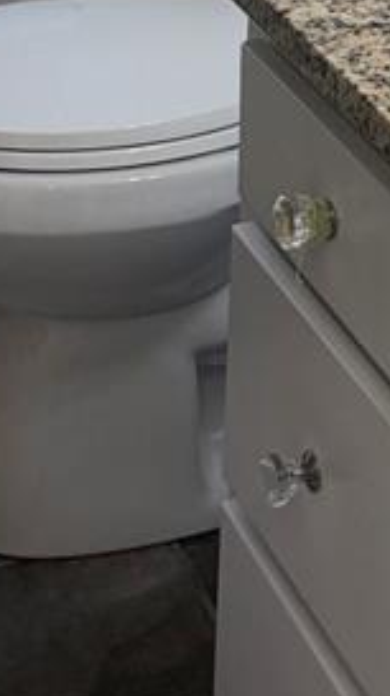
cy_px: -370
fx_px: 2120
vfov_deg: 16.8
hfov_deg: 10.5
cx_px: 257
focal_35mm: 115
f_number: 1.78
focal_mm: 6.76
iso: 125
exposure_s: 1/202
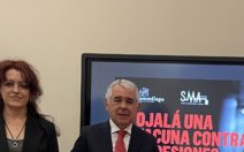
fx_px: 498
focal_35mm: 75
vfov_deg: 15.5
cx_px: 222
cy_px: 249
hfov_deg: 26.5
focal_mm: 5.1
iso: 200
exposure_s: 1/50
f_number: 1.6
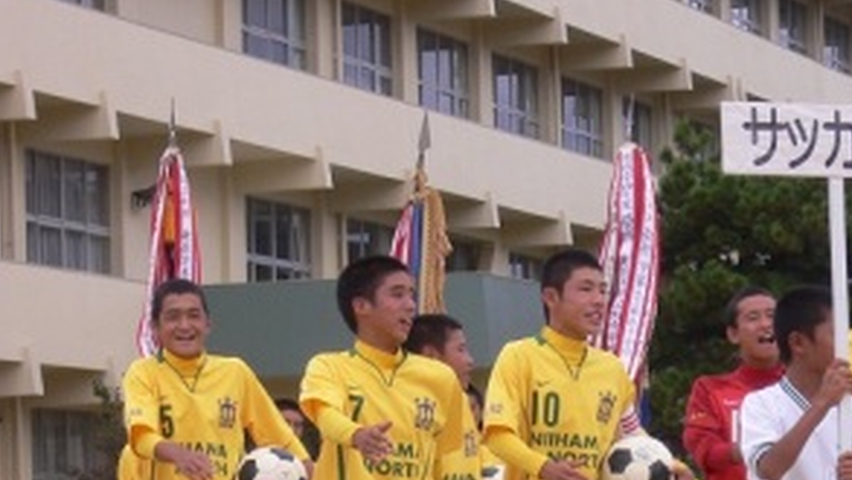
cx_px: 576
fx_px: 4407
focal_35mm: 195
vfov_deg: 6.2
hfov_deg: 11.0
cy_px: 522
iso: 100
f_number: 5
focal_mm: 17.4
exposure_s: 1/320
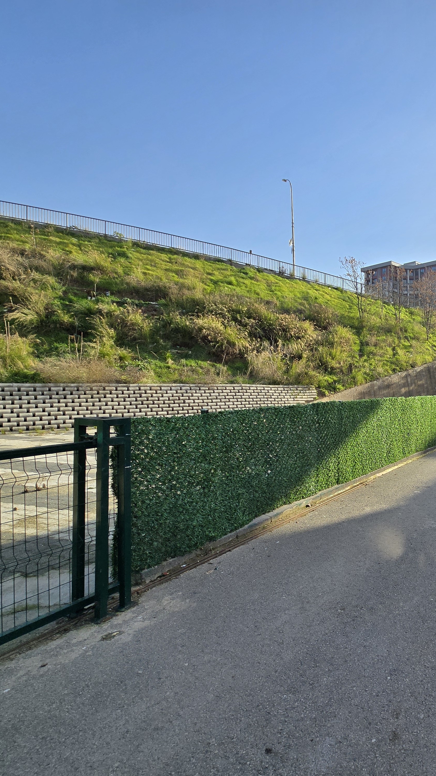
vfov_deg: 89.6
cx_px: 439
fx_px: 391
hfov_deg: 47.9
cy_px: 389
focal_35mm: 19
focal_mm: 2.2
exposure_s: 1/1619
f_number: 2.2
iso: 50
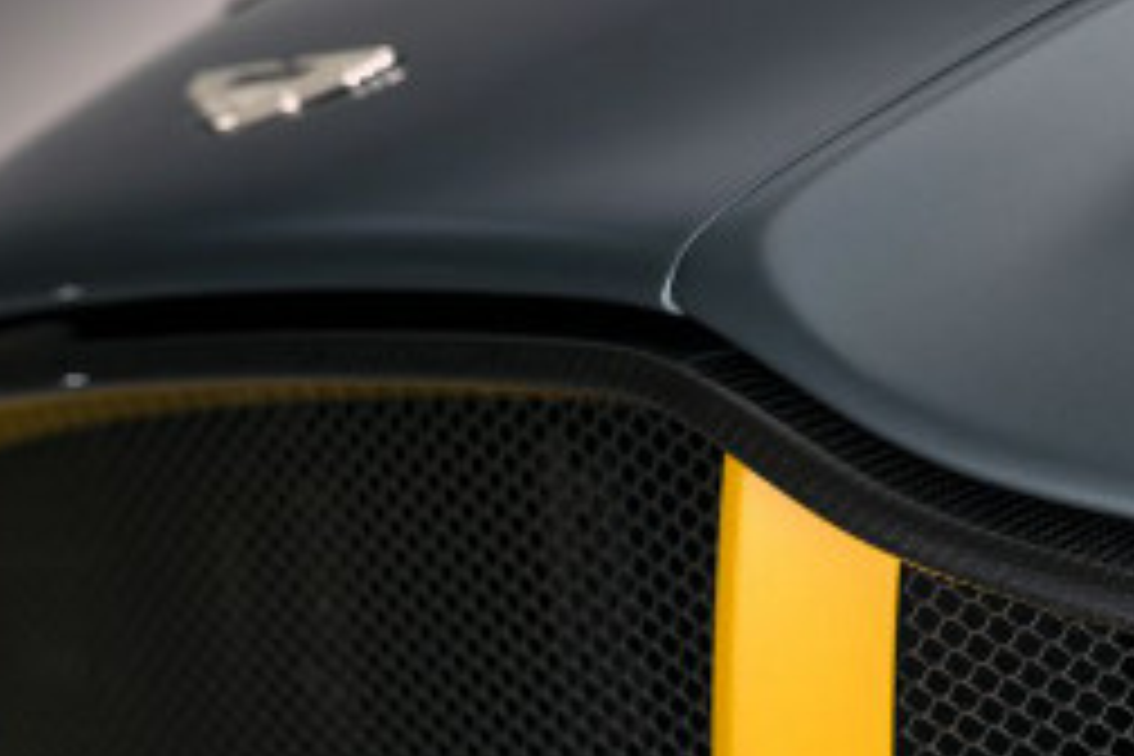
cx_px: 916
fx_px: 8851
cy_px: 742
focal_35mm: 281
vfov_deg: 4.9
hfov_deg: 7.3
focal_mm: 135
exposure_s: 2
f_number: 4.5
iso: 100
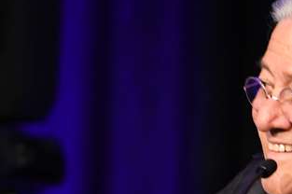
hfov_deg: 1.8
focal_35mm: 1152
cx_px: 306
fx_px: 9334
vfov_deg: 1.2
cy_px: 265
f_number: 2.8
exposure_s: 1/125
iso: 3200
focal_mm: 200
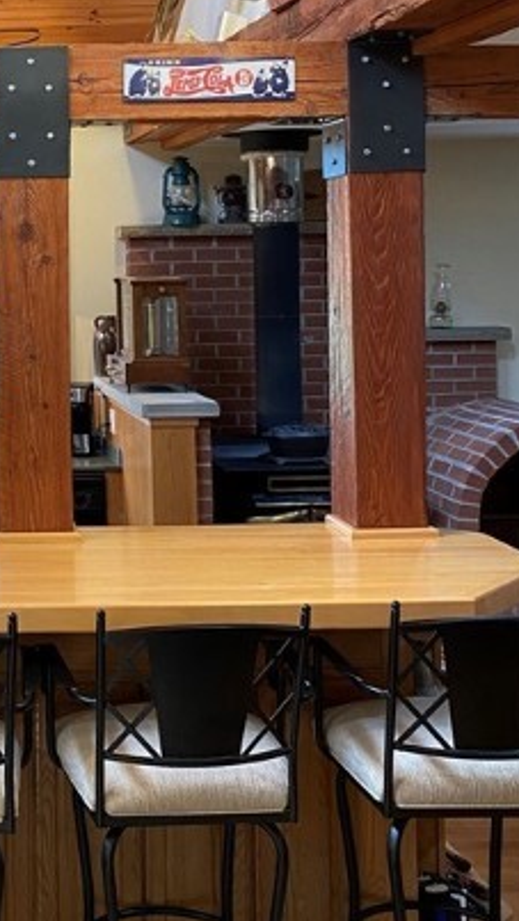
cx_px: -126
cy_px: 272
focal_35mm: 54
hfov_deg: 20.6
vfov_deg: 37.8
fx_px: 1320
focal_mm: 4.25
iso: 100
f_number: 1.8
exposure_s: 1/60
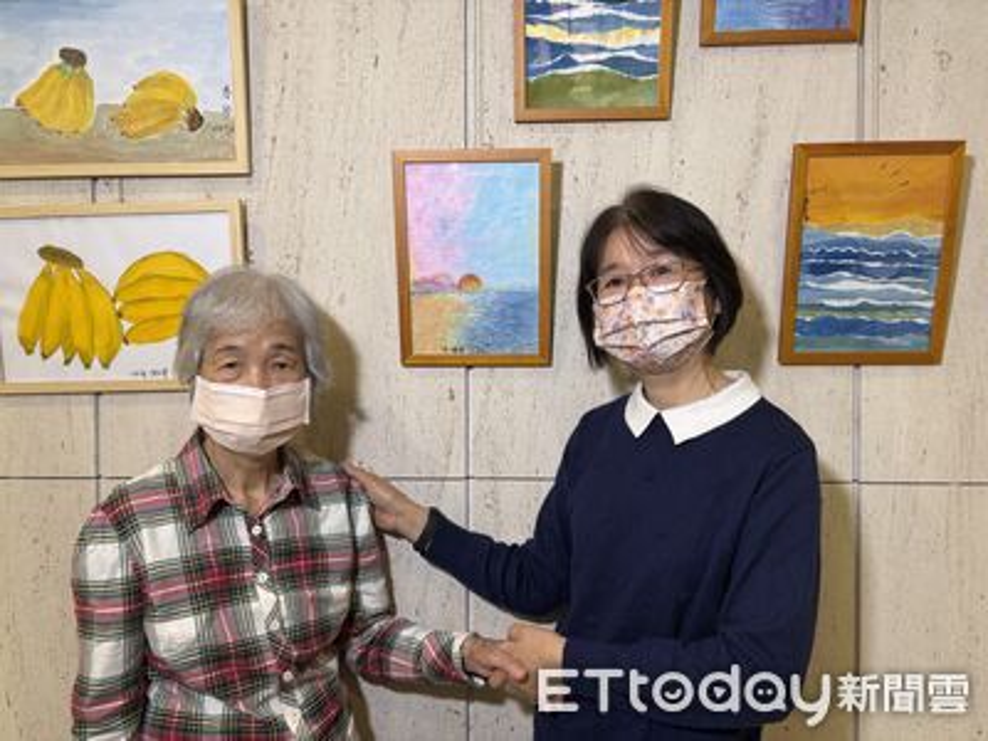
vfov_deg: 53.1
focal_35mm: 26
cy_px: 370
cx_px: 494
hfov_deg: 67.3
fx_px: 742
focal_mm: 5.96
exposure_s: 1/60
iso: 64
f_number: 1.6
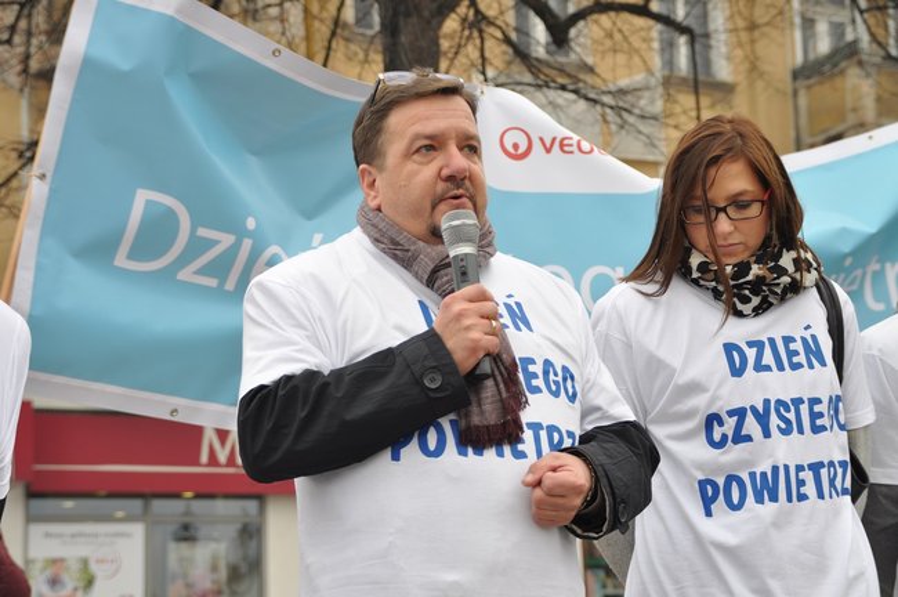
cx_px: 449
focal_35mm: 78
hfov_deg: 26.0
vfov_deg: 17.5
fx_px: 1944
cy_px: 298
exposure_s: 1/100
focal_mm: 52
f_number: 4.8
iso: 250
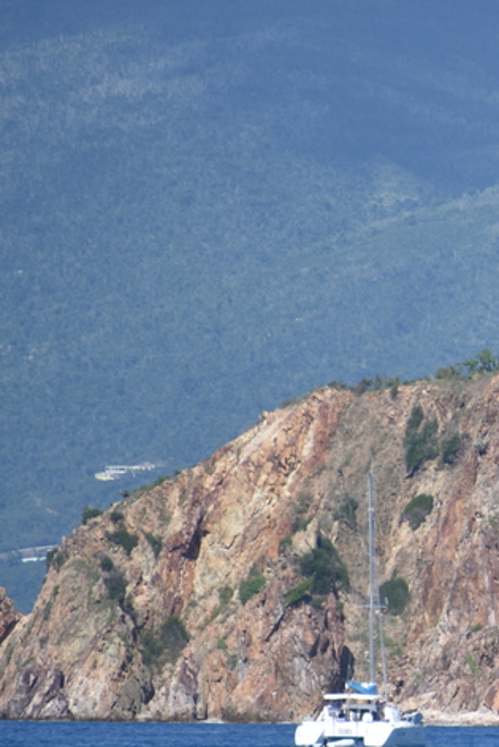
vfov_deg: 2.5
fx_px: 16890
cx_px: 754
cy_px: 480
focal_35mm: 813
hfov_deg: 1.7
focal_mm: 300
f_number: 6.3
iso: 100
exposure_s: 1/640
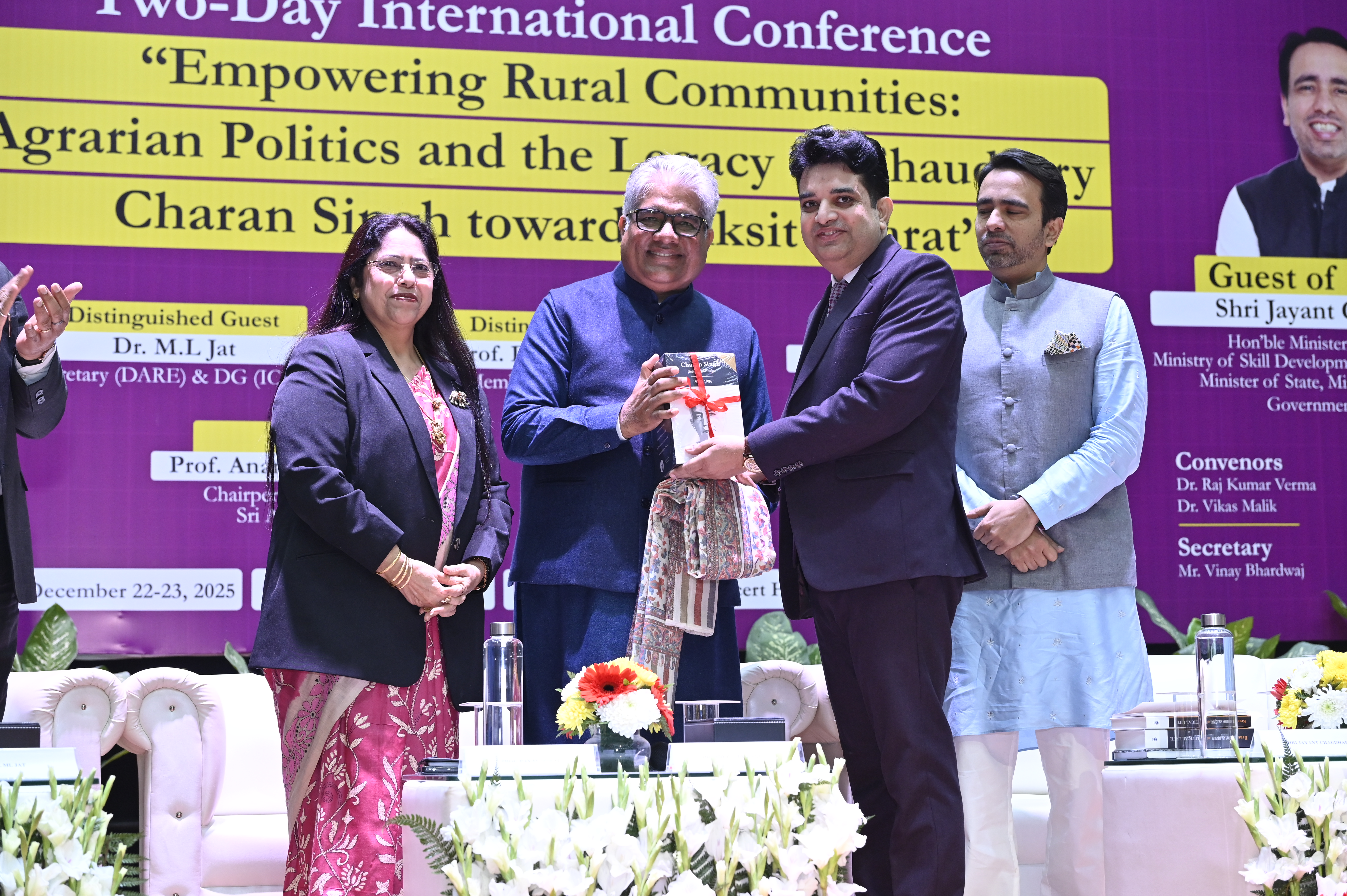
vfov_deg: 21.2
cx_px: 674
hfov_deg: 31.4
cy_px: 448
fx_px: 2393
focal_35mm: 64
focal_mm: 64
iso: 1600
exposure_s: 1/160
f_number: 4.5
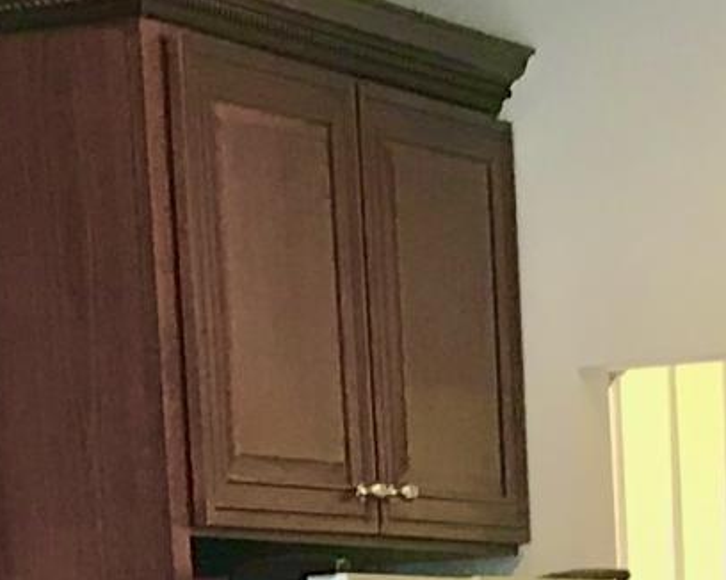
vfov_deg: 7.5
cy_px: 991
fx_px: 4317
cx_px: 521
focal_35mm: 201
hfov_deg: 9.6
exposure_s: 1/17
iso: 40
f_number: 1.8
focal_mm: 3.99
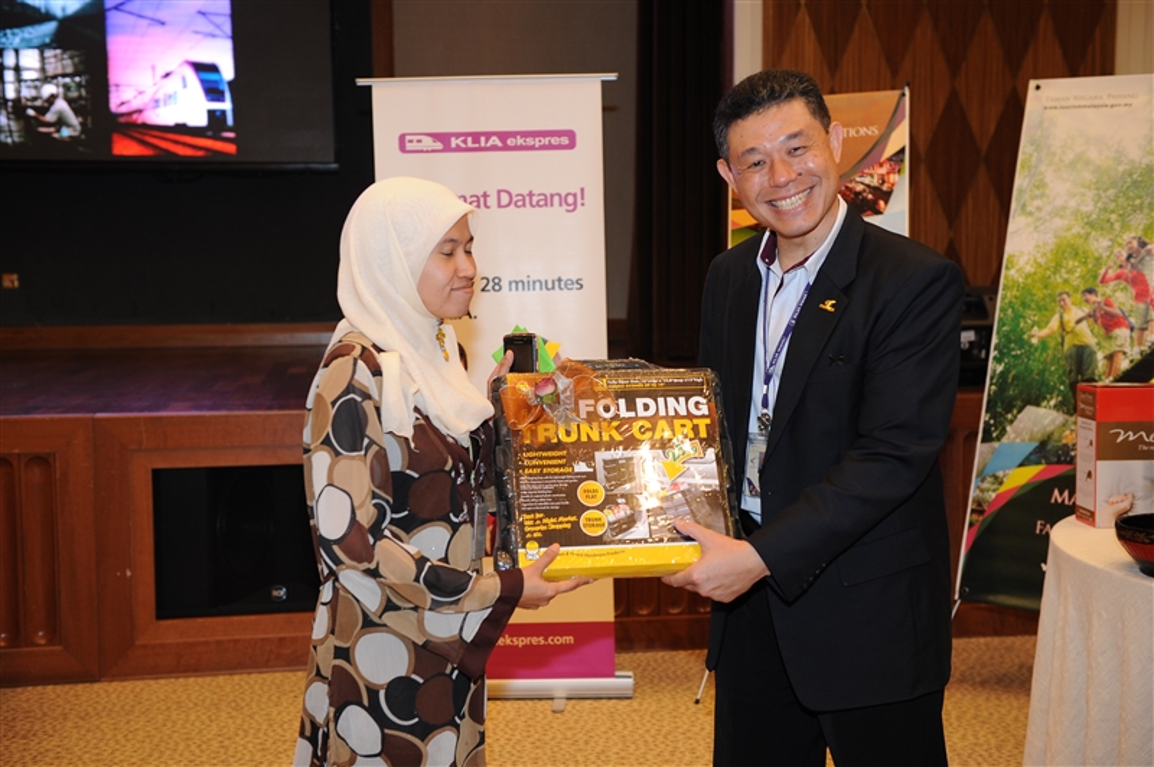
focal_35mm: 48
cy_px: 384
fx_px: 1537
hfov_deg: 41.1
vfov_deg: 28.0
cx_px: 577
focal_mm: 48
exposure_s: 1/60
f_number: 3.5
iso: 1000
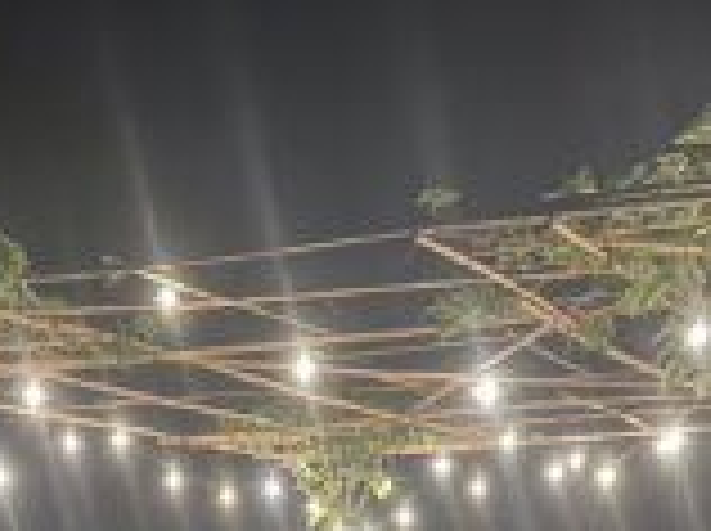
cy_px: 637
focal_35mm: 87
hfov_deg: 22.2
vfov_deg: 16.2
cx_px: 144
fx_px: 1784
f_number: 1.78
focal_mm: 6.86
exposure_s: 1/12
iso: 1000
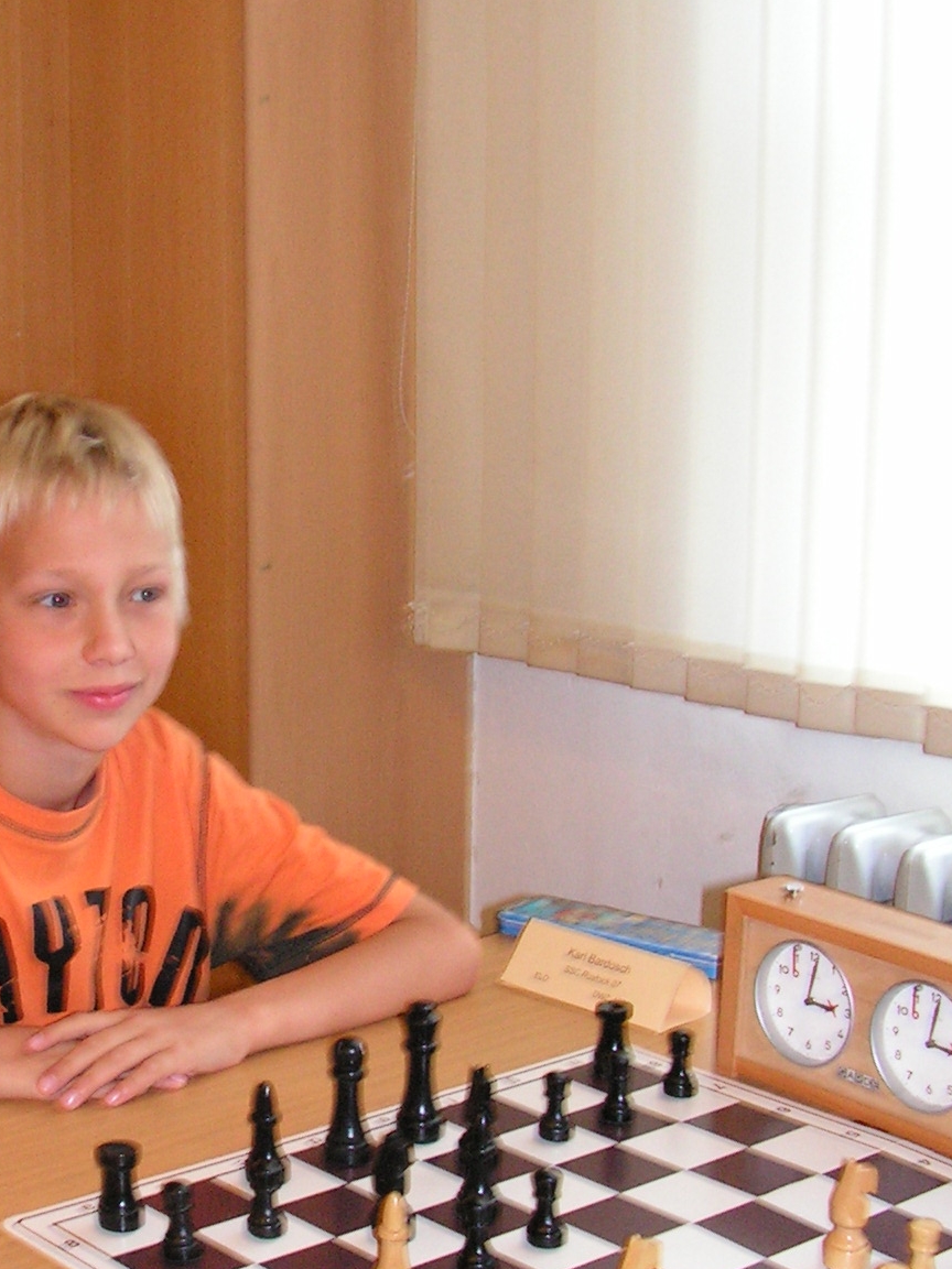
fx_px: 2347
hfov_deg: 22.6
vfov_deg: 30.1
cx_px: 186
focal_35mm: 64
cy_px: 822
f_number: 3.2
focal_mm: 6
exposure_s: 1/40
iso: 200
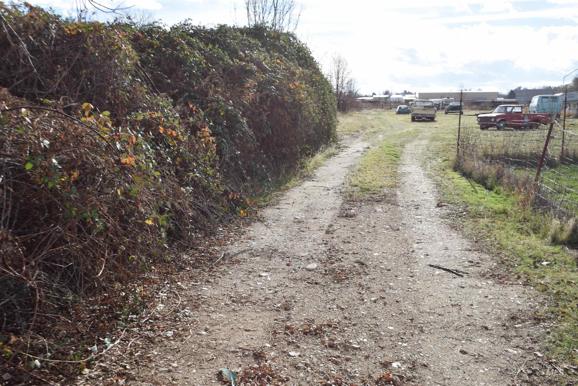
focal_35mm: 33
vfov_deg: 40.0
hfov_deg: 57.2
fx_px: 530
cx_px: 289
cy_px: 193
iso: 100
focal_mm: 22
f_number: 8
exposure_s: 1/250
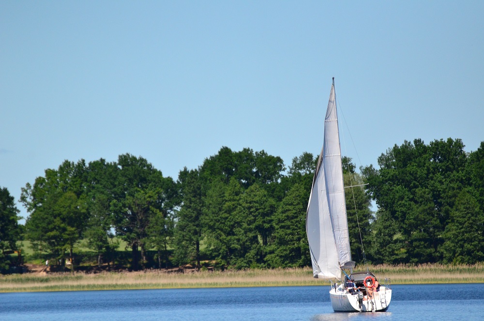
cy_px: 160
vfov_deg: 3.0
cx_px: 242
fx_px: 6037
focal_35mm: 450
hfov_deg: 4.6
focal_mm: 300
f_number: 5.6
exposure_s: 1/8000
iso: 1100
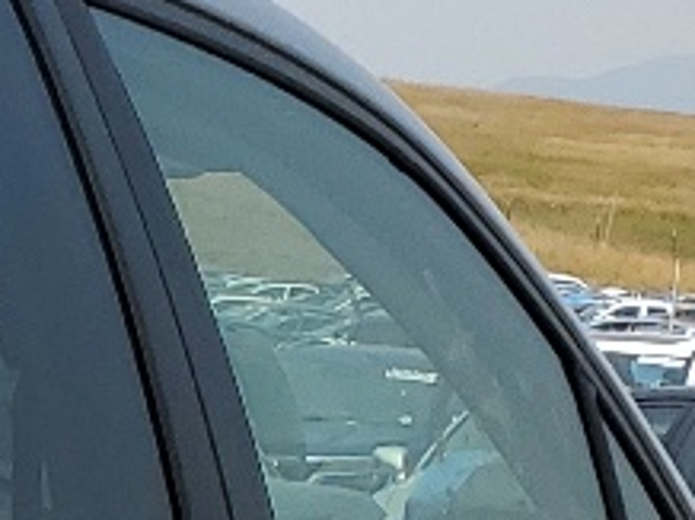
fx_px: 3831
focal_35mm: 191
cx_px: -1208
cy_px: 1190
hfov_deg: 8.9
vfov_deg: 7.3
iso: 50
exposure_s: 1/3333
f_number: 1.5
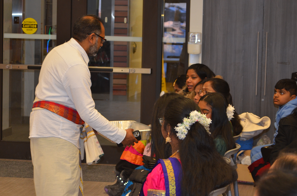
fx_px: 926
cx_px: 148
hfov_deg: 18.2
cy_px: 98
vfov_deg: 12.1
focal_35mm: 112
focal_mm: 75
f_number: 5.6
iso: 800
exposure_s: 1/60
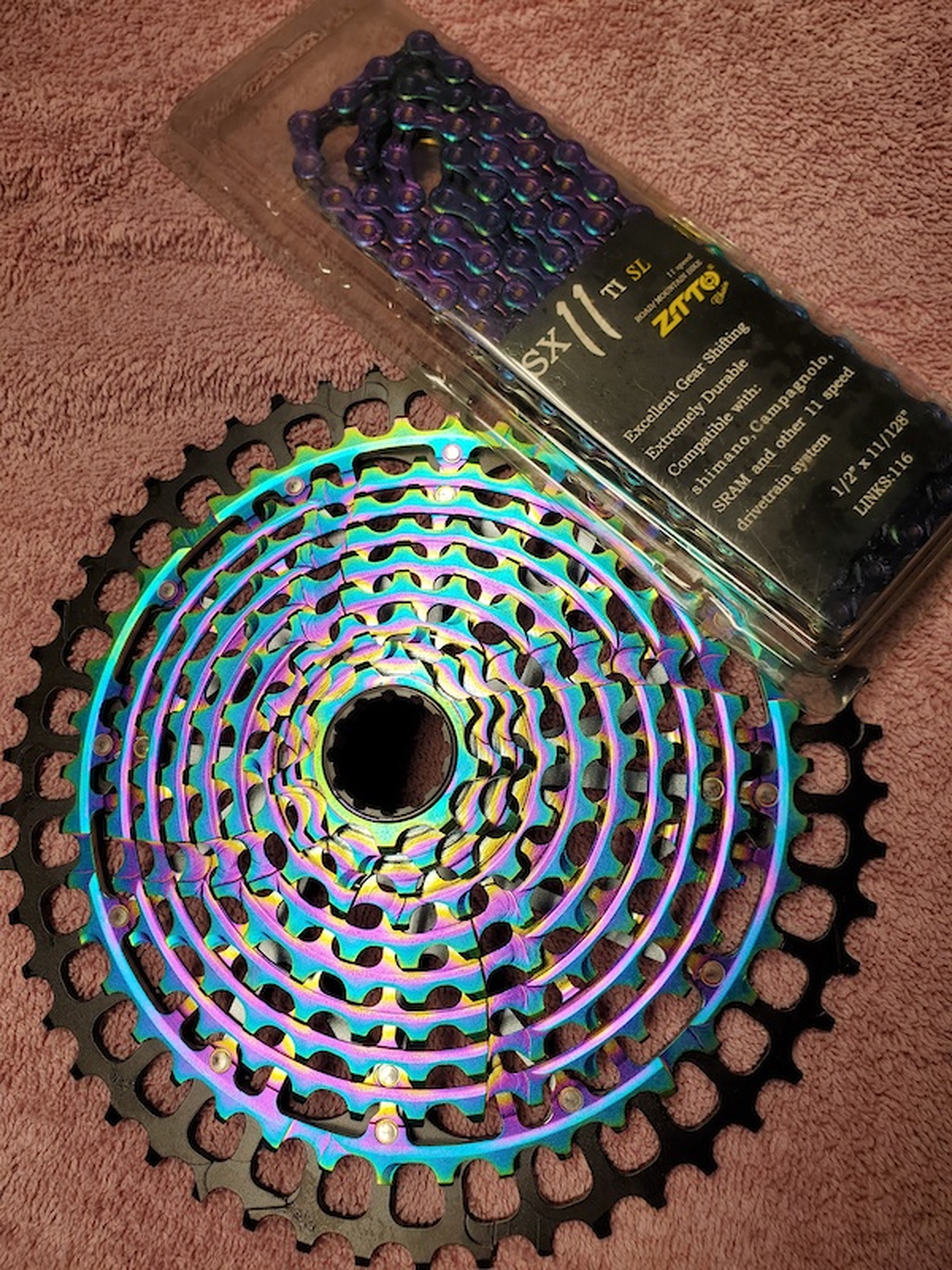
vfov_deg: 67.3
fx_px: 953
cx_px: 476
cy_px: 635
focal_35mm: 26
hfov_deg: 53.1
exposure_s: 1/149
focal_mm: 4.3
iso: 50
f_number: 2.4
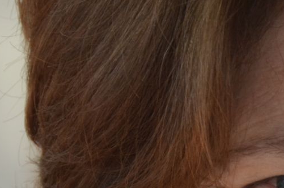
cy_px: 270
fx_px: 8708
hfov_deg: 1.9
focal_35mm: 1106
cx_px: 338
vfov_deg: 1.2
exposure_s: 1/250
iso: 450
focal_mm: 150
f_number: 5.6
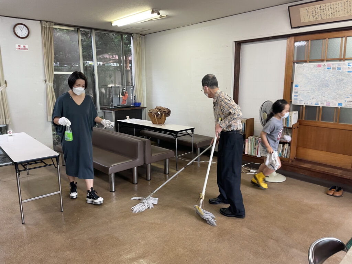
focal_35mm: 26
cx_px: 176
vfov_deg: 53.1
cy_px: 132
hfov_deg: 67.3
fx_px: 264
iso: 100
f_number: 1.6
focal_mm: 4.2
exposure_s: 1/50
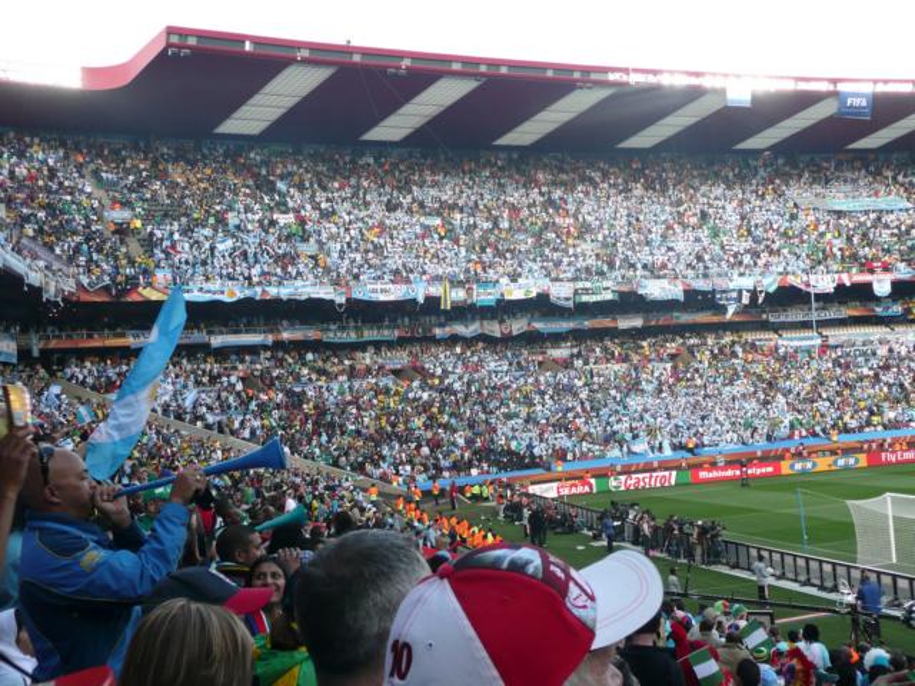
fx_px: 1189
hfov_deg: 42.1
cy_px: 343
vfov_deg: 32.2
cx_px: 458
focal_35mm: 45
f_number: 4.1
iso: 100
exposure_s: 1/100
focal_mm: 7.3
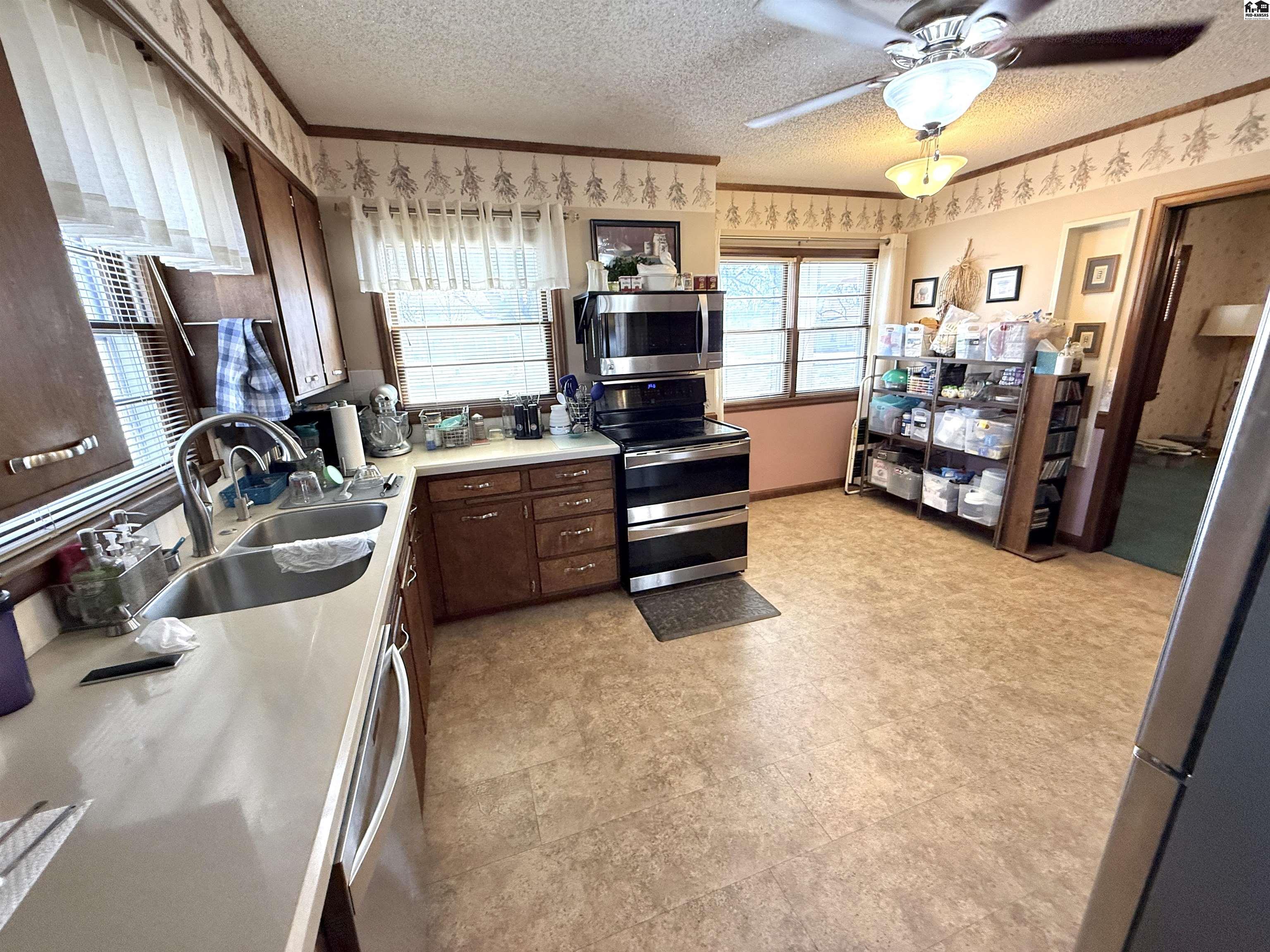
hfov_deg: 102.1
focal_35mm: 14
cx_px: 635
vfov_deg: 85.7
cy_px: 476
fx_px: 514
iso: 250
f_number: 2.2
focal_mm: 2.22
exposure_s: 1/120
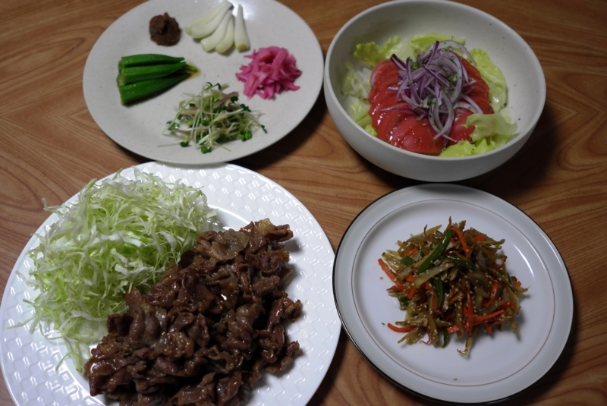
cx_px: 304
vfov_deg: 37.9
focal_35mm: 35
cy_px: 203
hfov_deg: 54.4
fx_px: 591
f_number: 2.8
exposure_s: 1/30
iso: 100
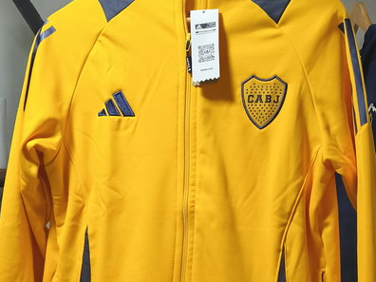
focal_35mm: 62
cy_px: 175
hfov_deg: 31.2
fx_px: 673
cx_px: 189
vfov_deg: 23.6
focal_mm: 6.14
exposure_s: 1/50
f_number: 1.65
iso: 500
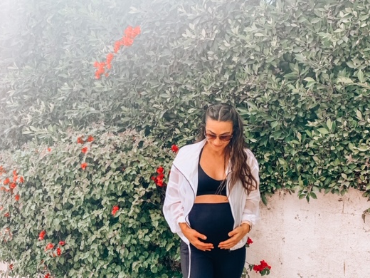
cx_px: 184
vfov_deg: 44.1
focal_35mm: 32
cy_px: 148
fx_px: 342
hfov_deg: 56.8
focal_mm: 4.25
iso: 25
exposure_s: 1/380
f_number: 1.8
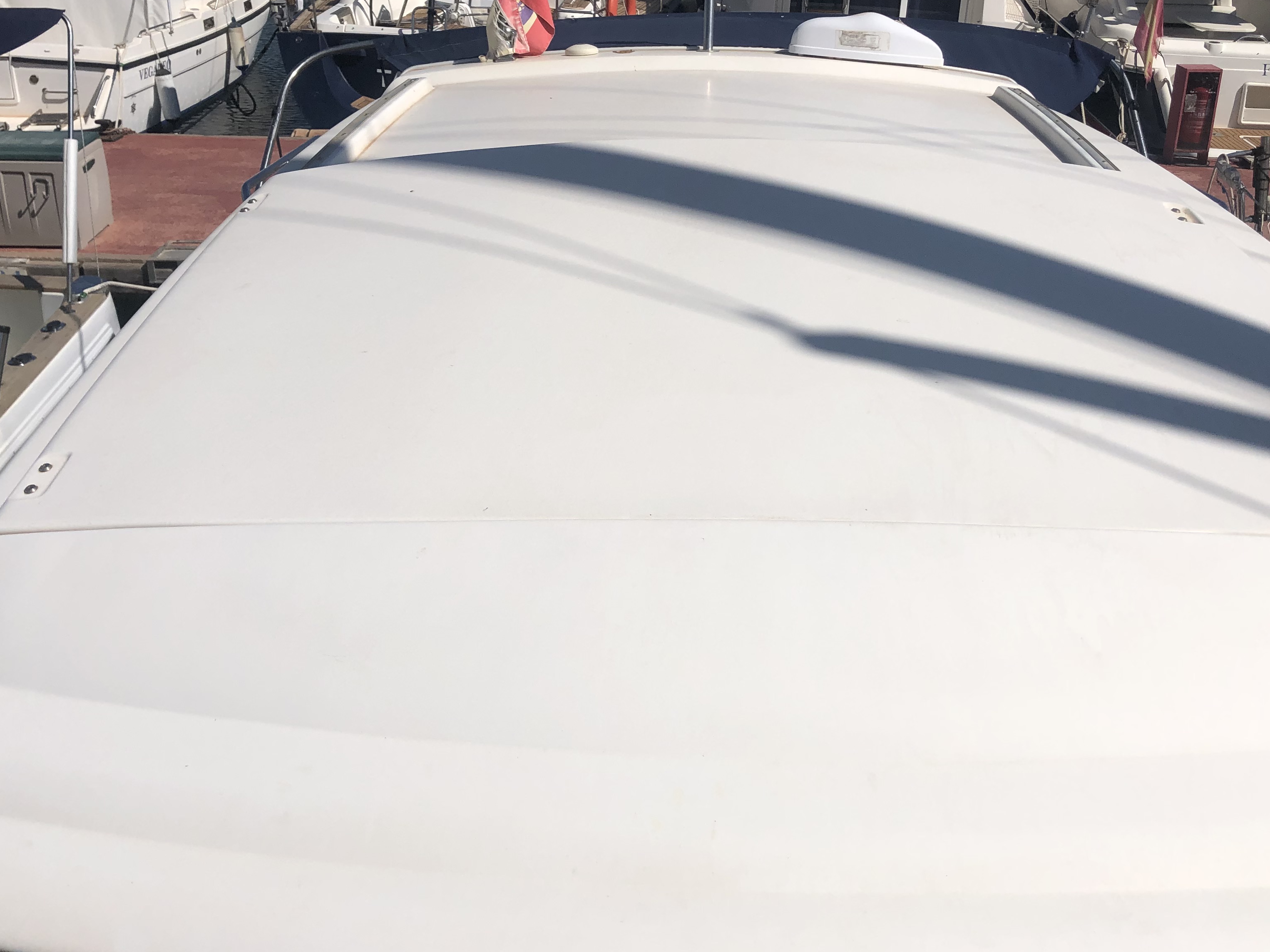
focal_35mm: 37
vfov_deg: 38.4
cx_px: 631
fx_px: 1357
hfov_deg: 50.1
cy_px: 350
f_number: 1.8
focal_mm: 3.99
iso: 25
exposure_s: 1/9615
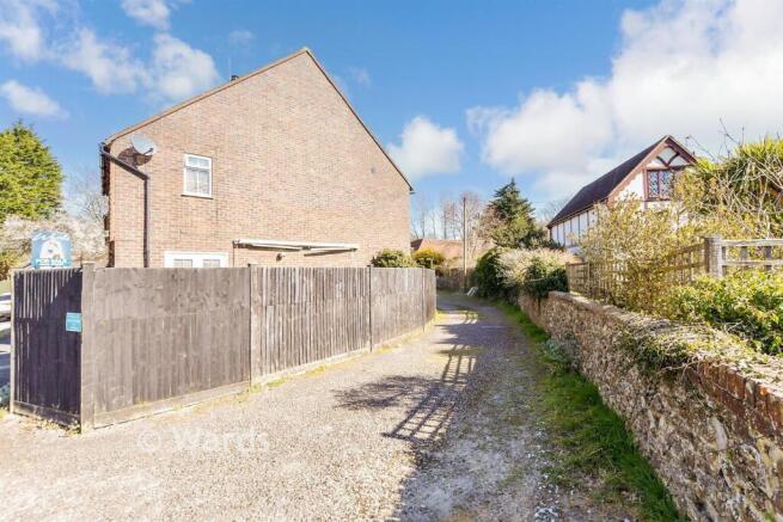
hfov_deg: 100.4
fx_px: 326
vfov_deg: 77.4
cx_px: 392
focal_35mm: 15
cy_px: 261
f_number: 6.3
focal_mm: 10
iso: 160
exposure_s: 1/200
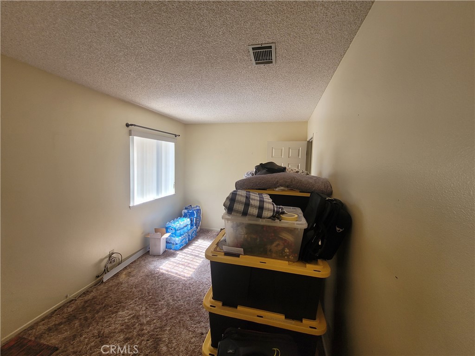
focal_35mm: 13
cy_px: 178
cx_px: 238
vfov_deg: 89.9
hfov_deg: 106.2
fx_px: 178
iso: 64
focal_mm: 1.74
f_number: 2.2
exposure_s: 1/60
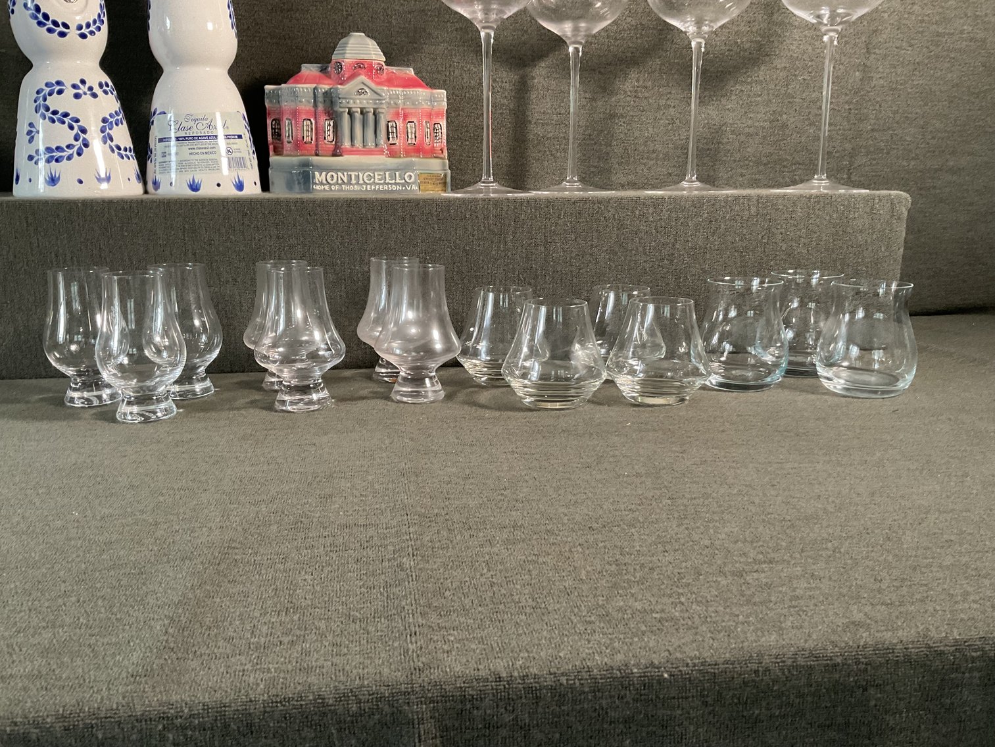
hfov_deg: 61.7
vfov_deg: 48.2
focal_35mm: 29
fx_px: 834
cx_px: 498
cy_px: 374
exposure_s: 1/60
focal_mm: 3
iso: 160
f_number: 1.8
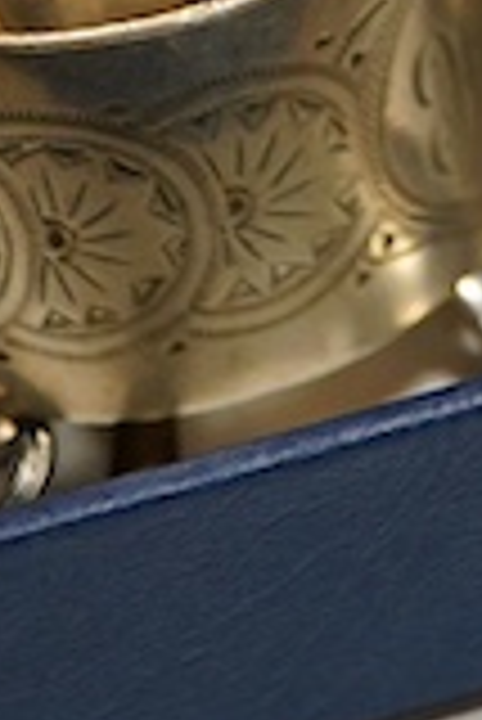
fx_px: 5070
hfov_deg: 5.4
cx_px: 703
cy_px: -698
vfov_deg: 7.8
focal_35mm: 253
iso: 1250
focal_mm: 30
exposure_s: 1/125
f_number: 3.5
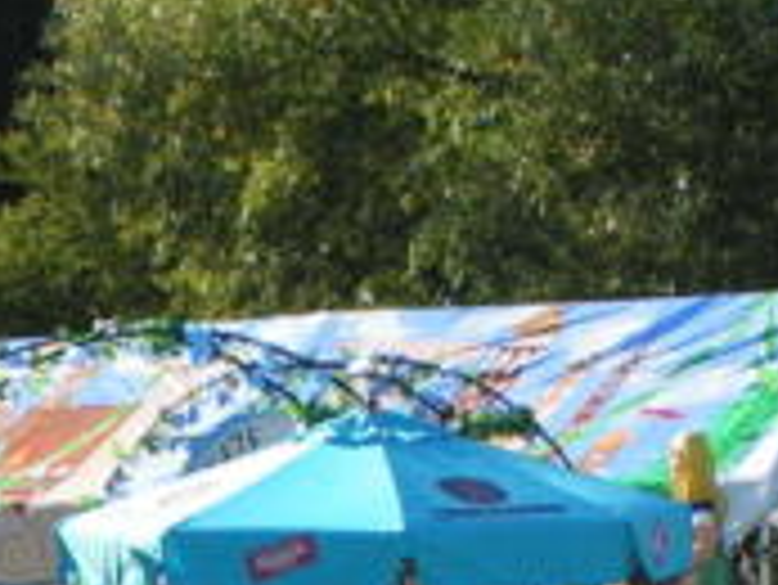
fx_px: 5915
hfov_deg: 7.5
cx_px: 234
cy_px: 754
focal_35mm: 263
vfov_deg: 5.6
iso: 50
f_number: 5
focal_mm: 13.9
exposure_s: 1/200
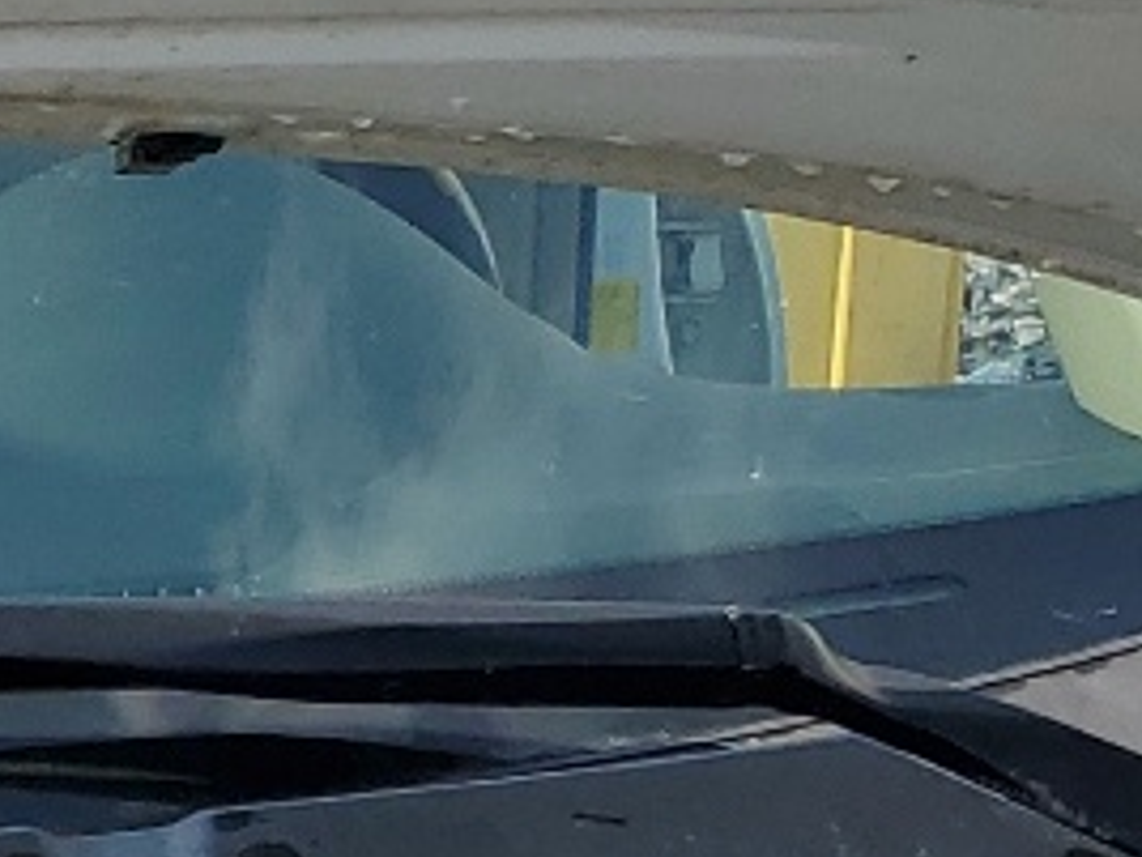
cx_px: -758
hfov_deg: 12.0
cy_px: 2089
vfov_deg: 8.7
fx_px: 5114
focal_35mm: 155
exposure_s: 1/2500
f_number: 1.5
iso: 50
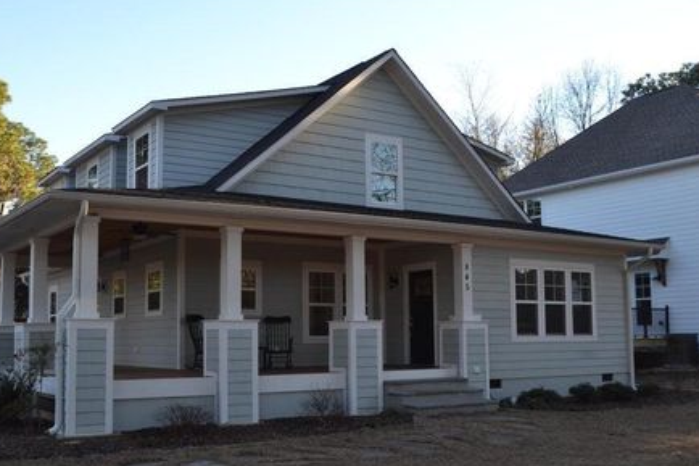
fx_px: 738
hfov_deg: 50.5
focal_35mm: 38
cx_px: 300
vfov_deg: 35.0
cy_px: 251
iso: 180
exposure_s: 1/125
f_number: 5.6
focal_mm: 22
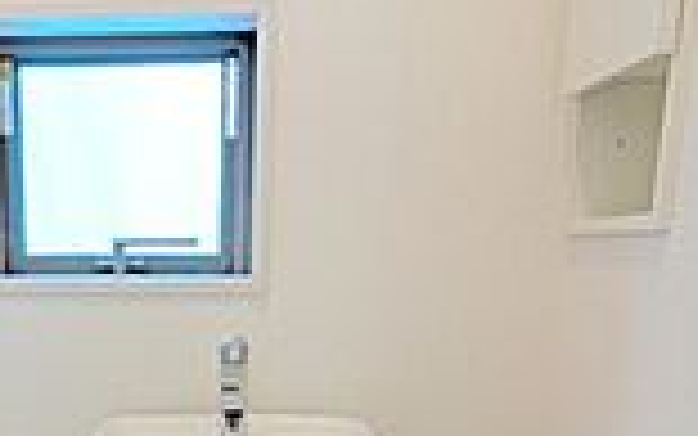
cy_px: 524
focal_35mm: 51
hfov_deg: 38.0
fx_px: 971
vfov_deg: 23.2
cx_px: 135
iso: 56
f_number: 1.7
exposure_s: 1/114
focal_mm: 2.02
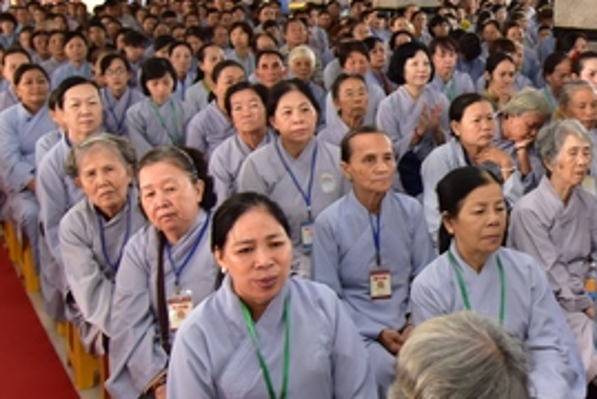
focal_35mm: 58
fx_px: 963
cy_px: 206
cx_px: 508
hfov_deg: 33.1
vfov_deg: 23.4
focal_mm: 24
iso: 640
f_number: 4
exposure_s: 1/60
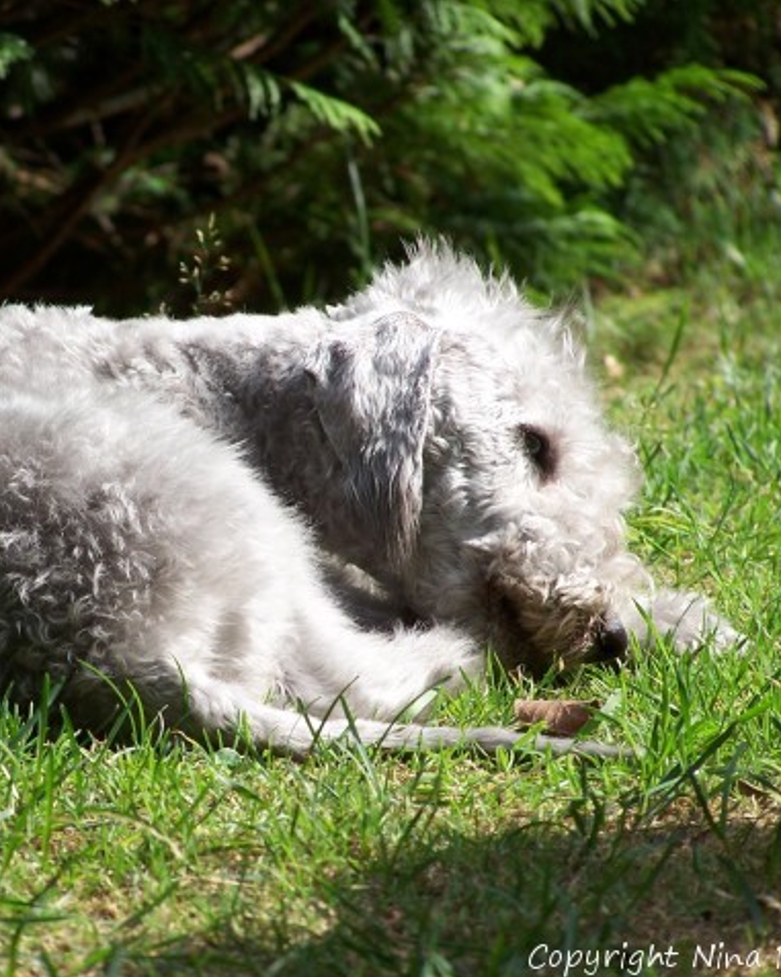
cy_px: 490
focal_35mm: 338
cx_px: 242
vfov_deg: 5.7
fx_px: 9775
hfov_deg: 4.6
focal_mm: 42.8
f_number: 3.6
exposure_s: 1/500
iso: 80
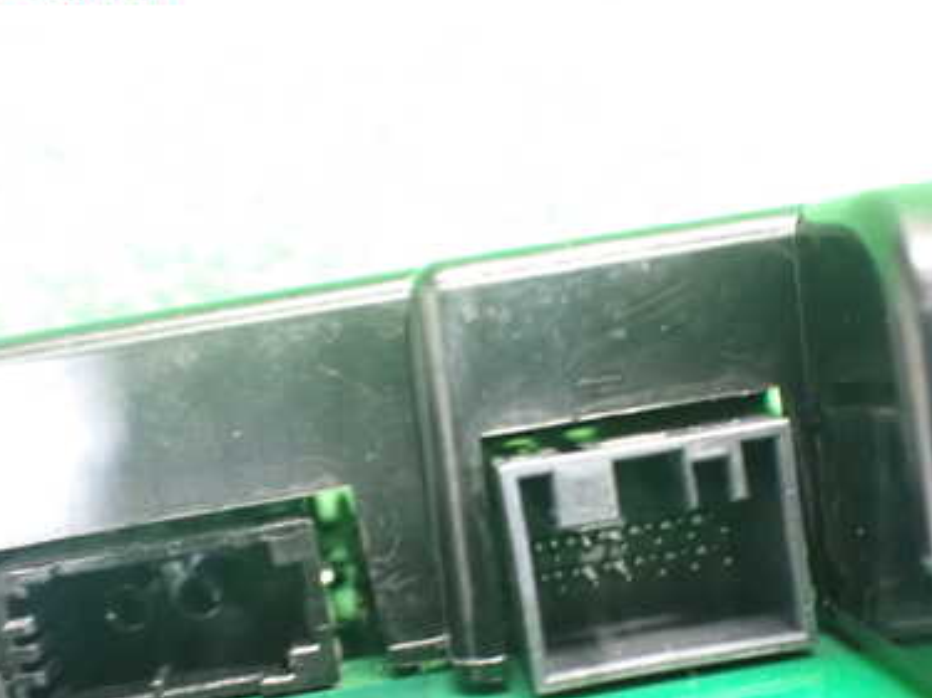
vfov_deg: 29.9
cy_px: 504
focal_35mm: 48
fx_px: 1292
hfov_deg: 39.7
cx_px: 452
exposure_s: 1/30
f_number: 2.3
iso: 1250
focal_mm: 5.4
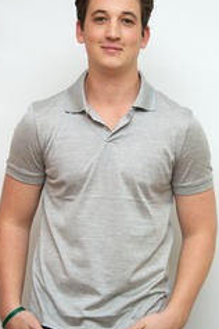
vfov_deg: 16.9
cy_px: 159
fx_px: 1107
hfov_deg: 11.3
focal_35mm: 121
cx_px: 121
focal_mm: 72
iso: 800
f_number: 5.6
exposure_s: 1/60
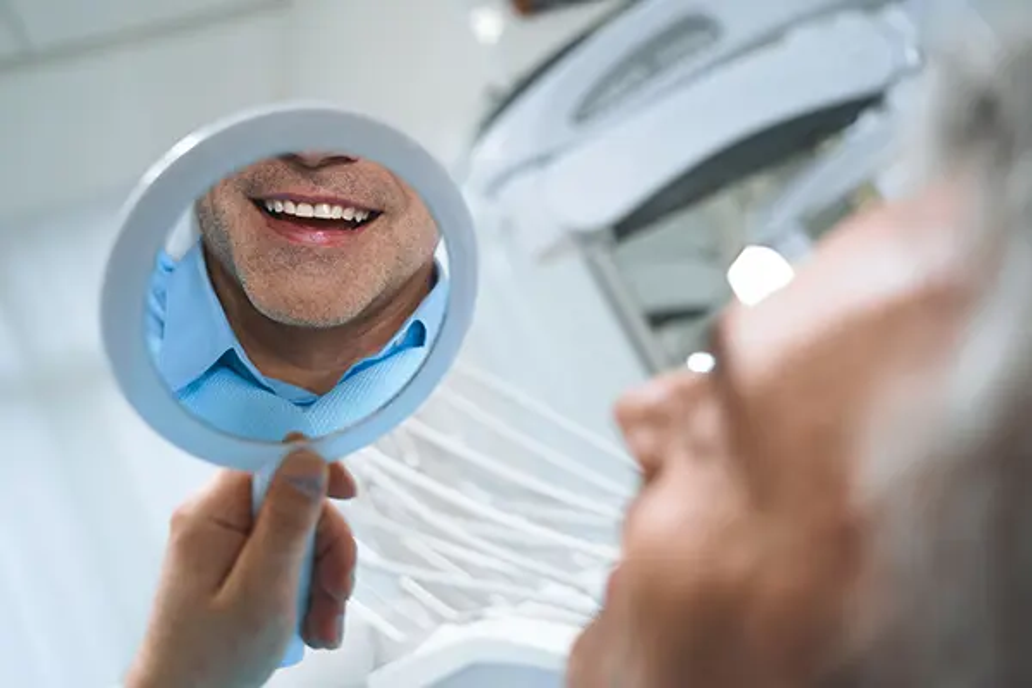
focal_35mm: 42
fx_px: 1204
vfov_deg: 31.9
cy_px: 344
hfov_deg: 46.4
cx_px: 516
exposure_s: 1/125
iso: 200
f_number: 2.8
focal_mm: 42
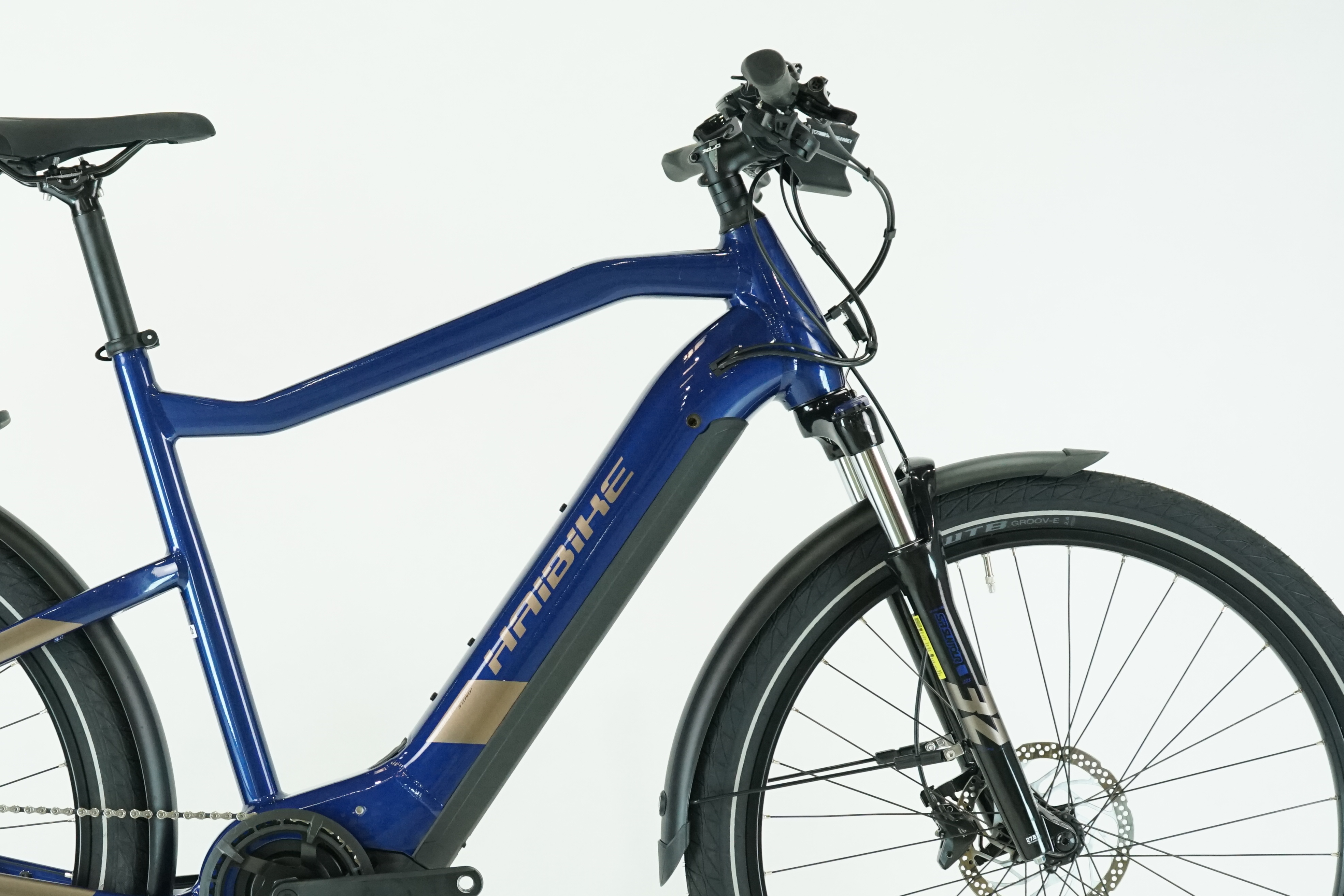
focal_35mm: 96
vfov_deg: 14.2
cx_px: 410
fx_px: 3584
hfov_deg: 21.1
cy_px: 569
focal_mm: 63
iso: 2500
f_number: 6.3
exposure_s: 1/200
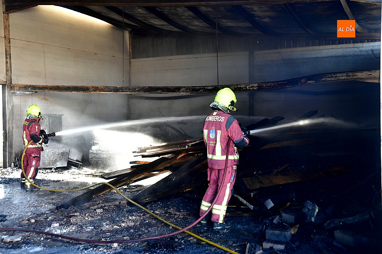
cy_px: 127
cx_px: 191
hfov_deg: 41.1
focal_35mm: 48
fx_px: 509
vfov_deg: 28.1
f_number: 7.1
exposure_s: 1/125
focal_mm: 48
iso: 2500
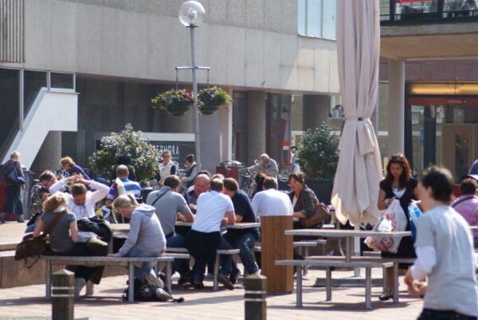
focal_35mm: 202
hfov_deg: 10.2
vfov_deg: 6.8
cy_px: 160
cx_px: 239
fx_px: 2691
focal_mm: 135
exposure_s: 1/250
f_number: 5.6
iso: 100
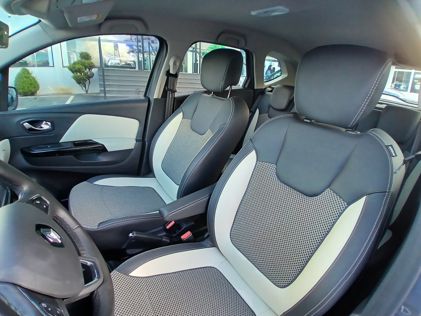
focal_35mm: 17
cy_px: 158
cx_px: 210
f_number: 2.2
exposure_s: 1/60
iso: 100
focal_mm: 1.4
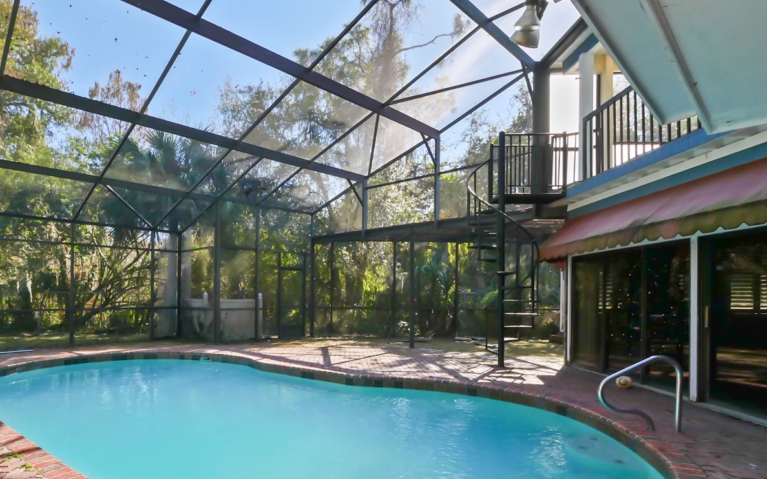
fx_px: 418
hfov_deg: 84.1
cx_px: 311
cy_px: 295
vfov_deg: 59.0
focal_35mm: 20
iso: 200
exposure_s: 1/320
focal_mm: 7
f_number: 6.3
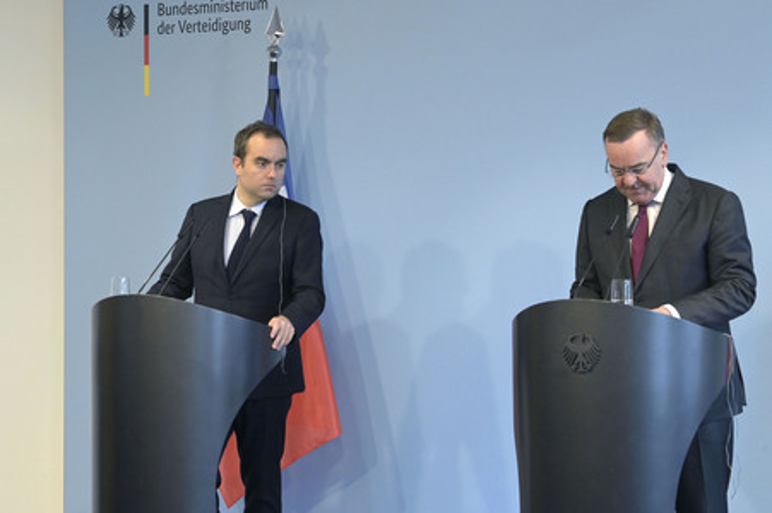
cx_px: 386
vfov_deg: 15.9
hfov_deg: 23.7
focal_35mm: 86
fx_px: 1843
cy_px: 256
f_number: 6.3
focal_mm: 86
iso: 6400
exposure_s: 1/400
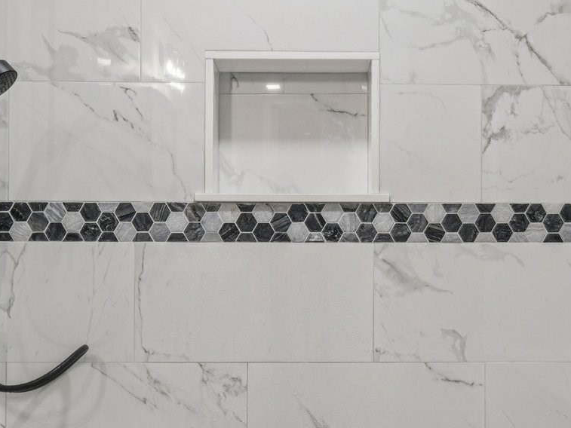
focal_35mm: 39
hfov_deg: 47.8
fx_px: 643
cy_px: 231
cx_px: 316
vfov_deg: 36.8
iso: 250
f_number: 5.6
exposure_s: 1/15
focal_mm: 10
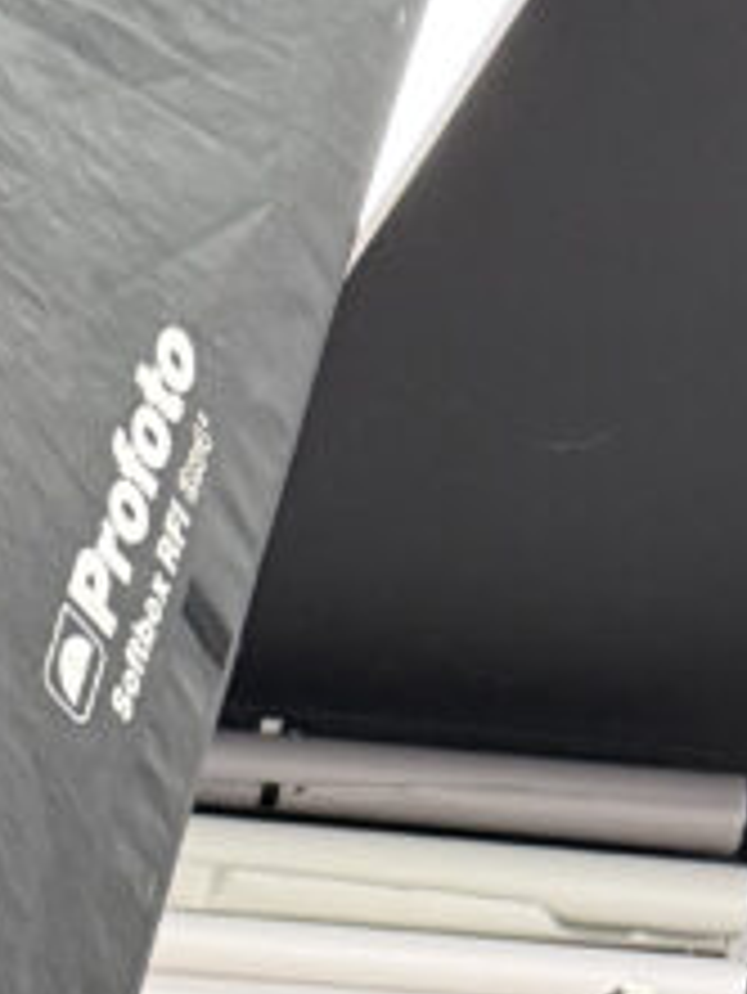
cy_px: 2289
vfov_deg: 13.6
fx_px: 3191
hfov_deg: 13.2
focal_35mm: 111
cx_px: -27
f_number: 1.78
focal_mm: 6.76
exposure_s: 1/60
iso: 640
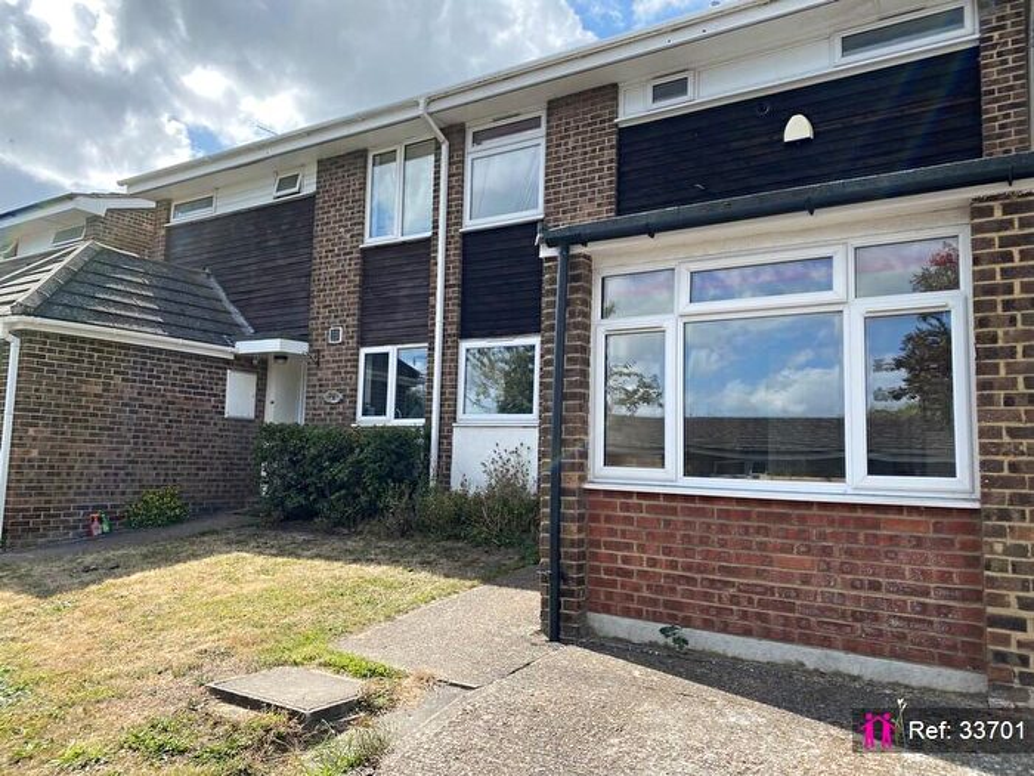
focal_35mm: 26
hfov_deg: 67.3
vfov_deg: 53.1
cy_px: 388
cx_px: 517
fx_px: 777
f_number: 1.8
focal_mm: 4.25
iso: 32
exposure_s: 1/1316
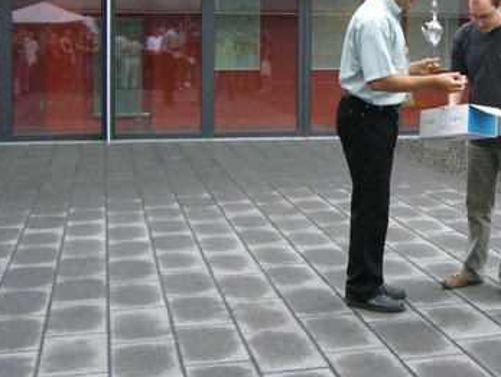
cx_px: 433
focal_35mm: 70
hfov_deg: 27.0
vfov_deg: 20.9
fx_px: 1014
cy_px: 101
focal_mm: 6.2
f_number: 2.7
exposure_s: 1/125
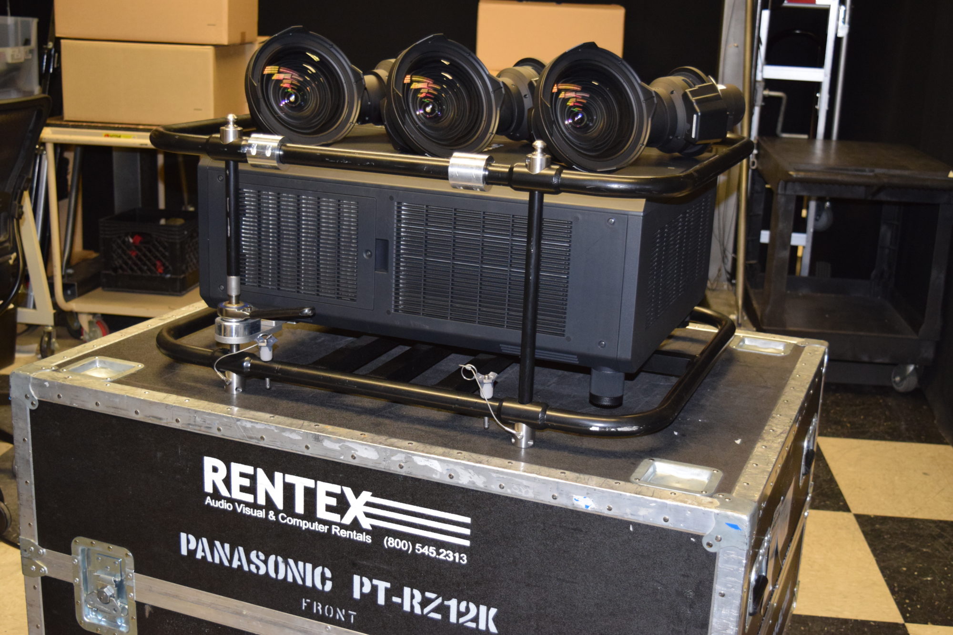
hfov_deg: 43.6
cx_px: 476
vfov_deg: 29.9
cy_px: 318
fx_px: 1191
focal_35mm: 45
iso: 2000
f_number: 4.2
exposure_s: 1/60
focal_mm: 30
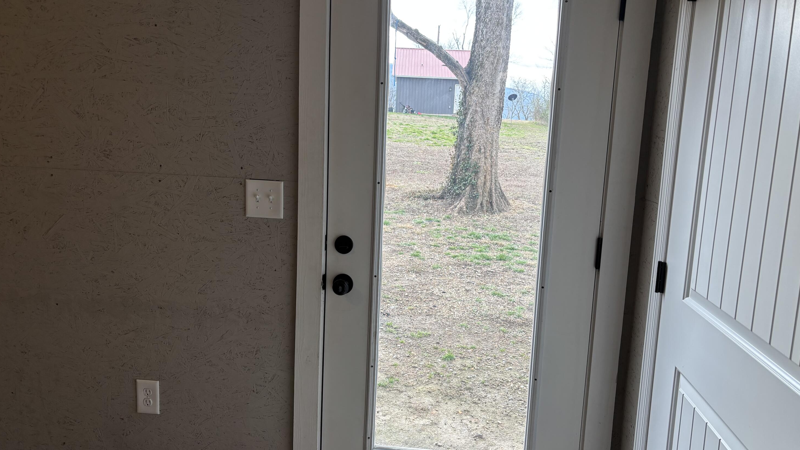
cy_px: 224
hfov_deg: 66.1
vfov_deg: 40.2
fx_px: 615
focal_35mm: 29
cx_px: 398
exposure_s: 1/120
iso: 32
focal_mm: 5.96
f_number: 1.6
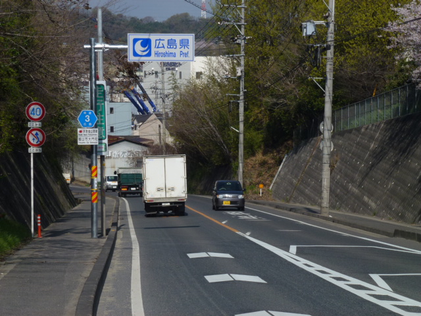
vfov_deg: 13.1
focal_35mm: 113
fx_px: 1374
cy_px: 158
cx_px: 210
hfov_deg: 17.4
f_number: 5.1
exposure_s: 1/1000
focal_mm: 20.2
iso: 100
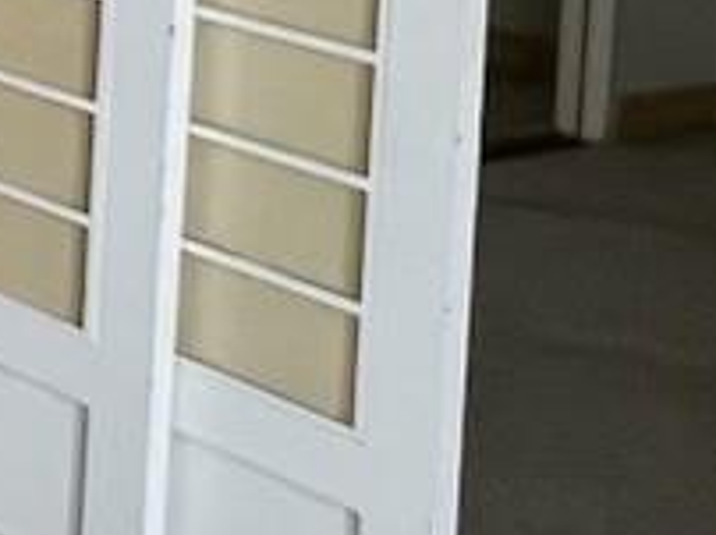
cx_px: -1272
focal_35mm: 103
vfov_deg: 12.7
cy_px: -514
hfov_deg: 12.2
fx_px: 2128
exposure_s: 1/99
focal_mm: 1.57
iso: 80
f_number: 1.8
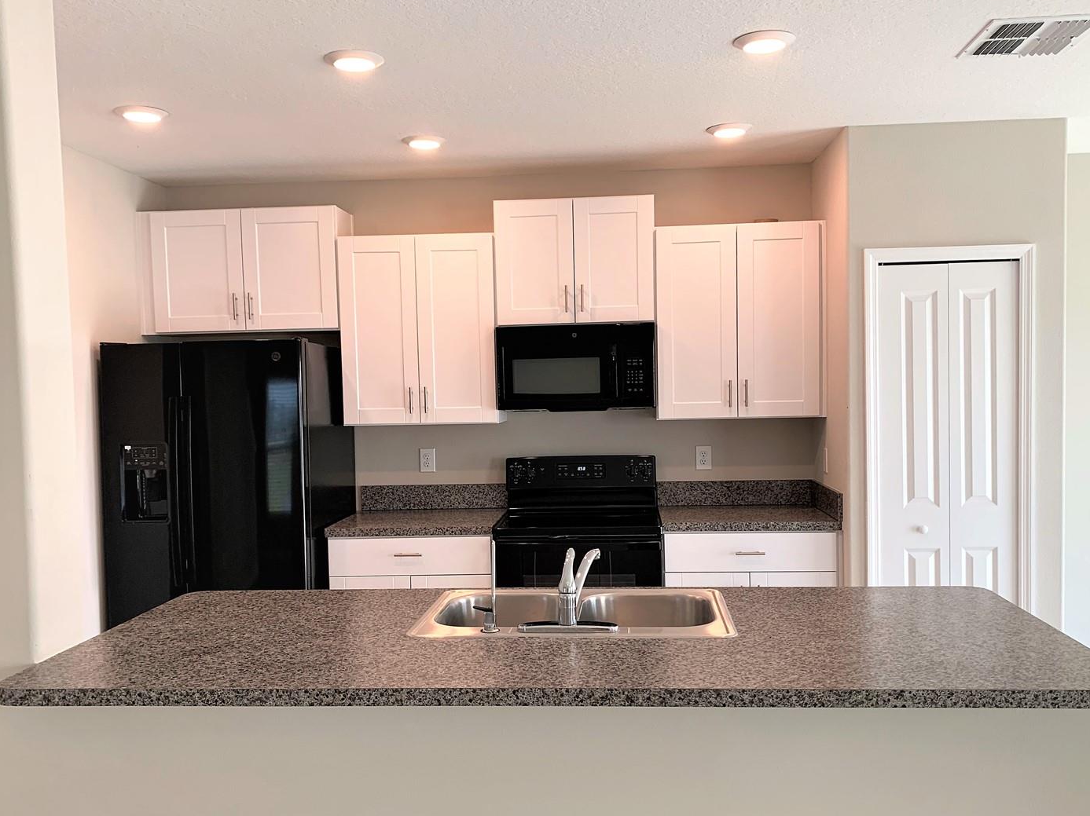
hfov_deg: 60.0
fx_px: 944
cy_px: 446
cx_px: 563
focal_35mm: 30
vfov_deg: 46.7
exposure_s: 1/120
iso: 64
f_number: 1.8
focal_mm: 4.25
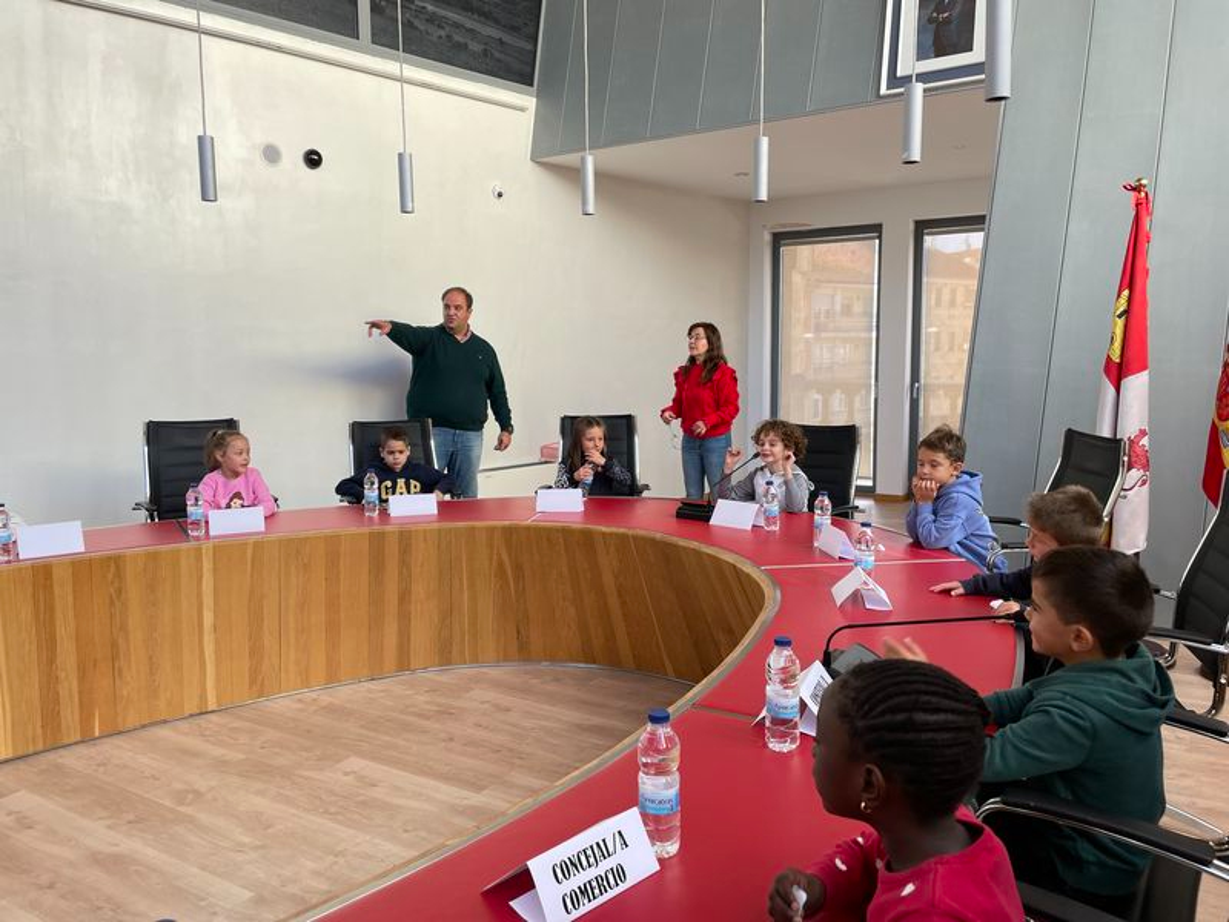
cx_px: 614
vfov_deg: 53.1
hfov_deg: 67.3
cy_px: 461
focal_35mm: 26
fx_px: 923
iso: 32
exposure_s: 1/127
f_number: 1.6
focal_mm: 4.2
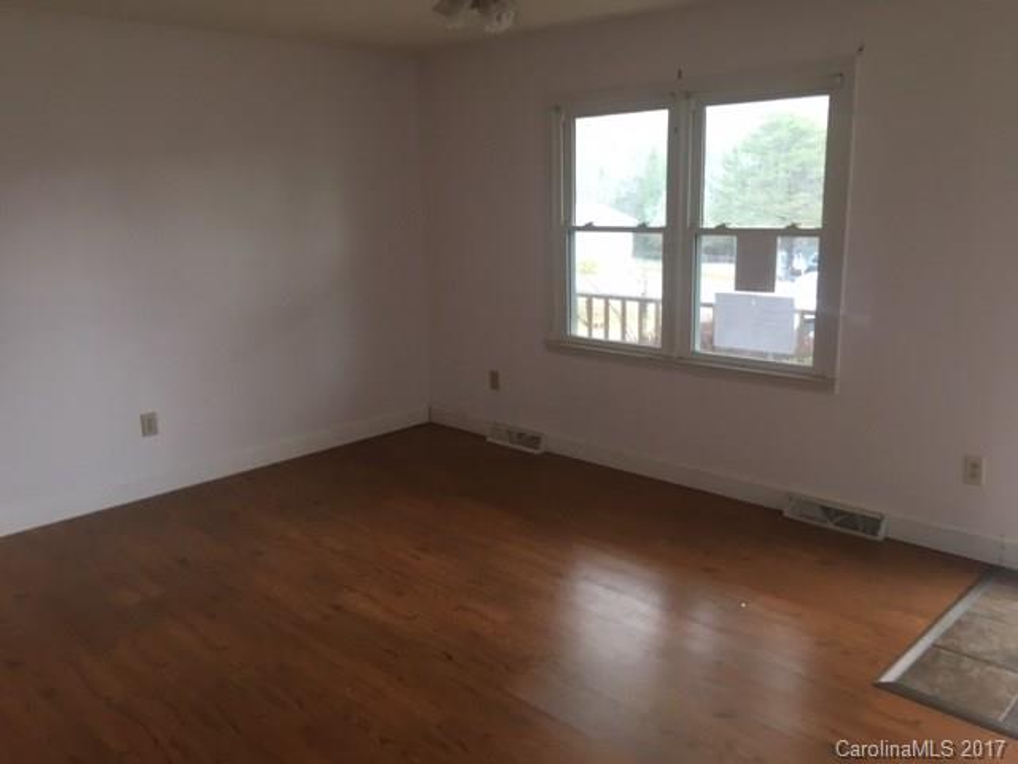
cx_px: 509
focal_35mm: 29
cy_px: 382
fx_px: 853
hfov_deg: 61.7
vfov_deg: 48.2
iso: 64
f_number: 2.2
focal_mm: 4.15
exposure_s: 1/30
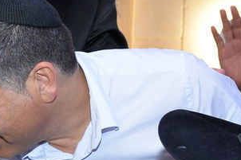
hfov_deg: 15.4
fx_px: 870
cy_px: 185
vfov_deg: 10.4
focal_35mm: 130
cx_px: -14
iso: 1250
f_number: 4.5
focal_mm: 28
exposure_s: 1/125
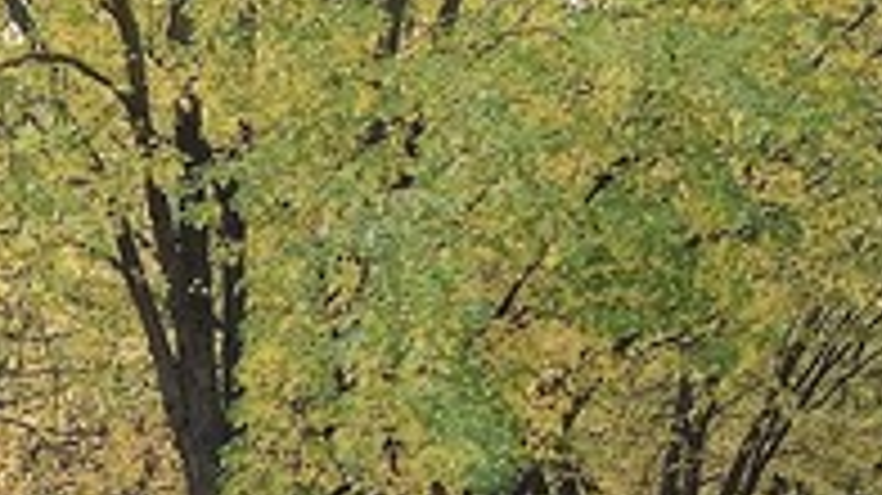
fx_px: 3319
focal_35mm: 142
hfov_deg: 12.8
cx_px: -1012
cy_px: 1332
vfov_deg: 7.7
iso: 110
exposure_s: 1/100
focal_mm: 4.7
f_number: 1.79
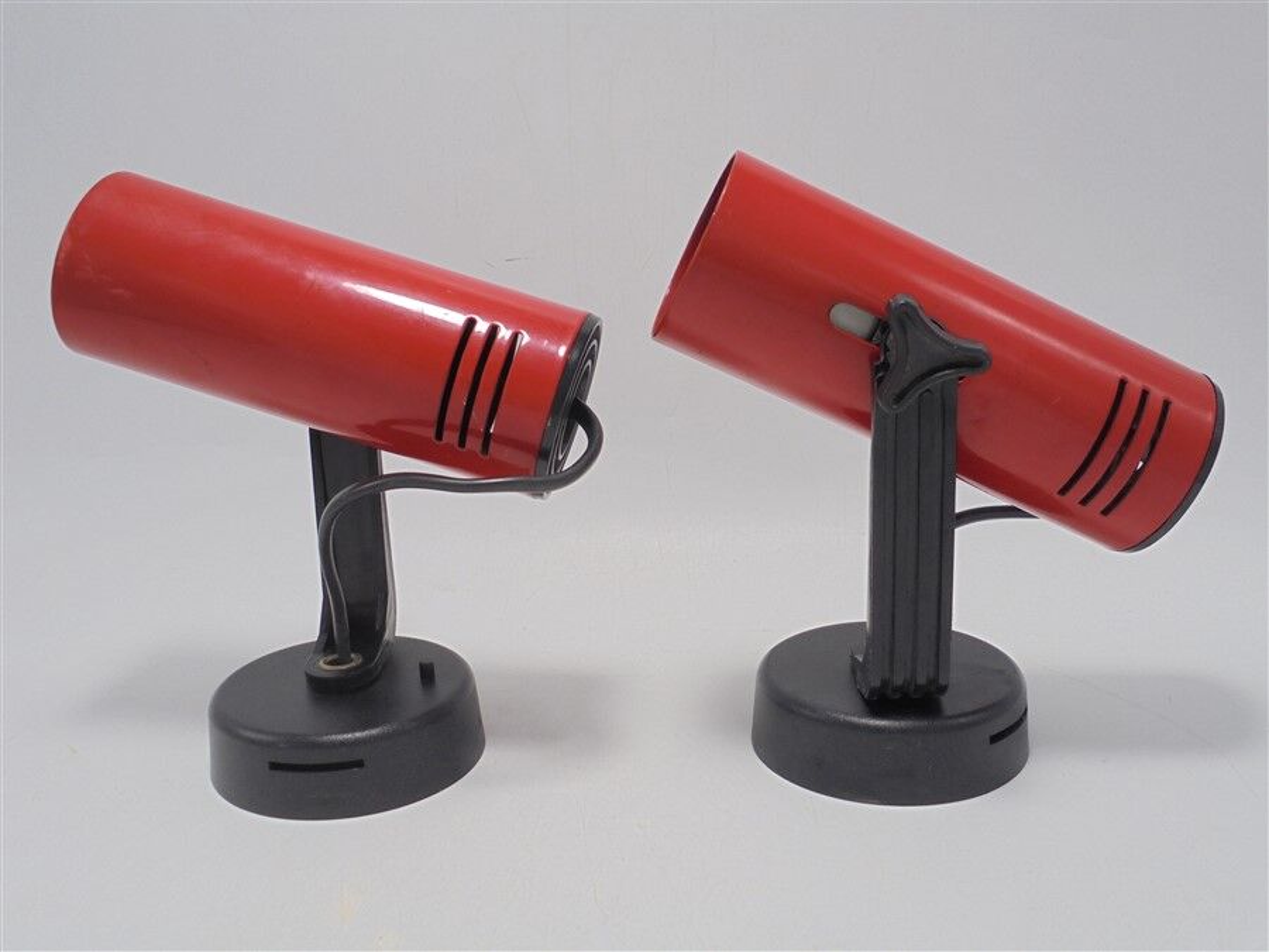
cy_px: 476
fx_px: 1246
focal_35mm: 34
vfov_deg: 41.8
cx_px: 634
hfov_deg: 54.0
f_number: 4
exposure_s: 1/60
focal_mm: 6.1
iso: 100
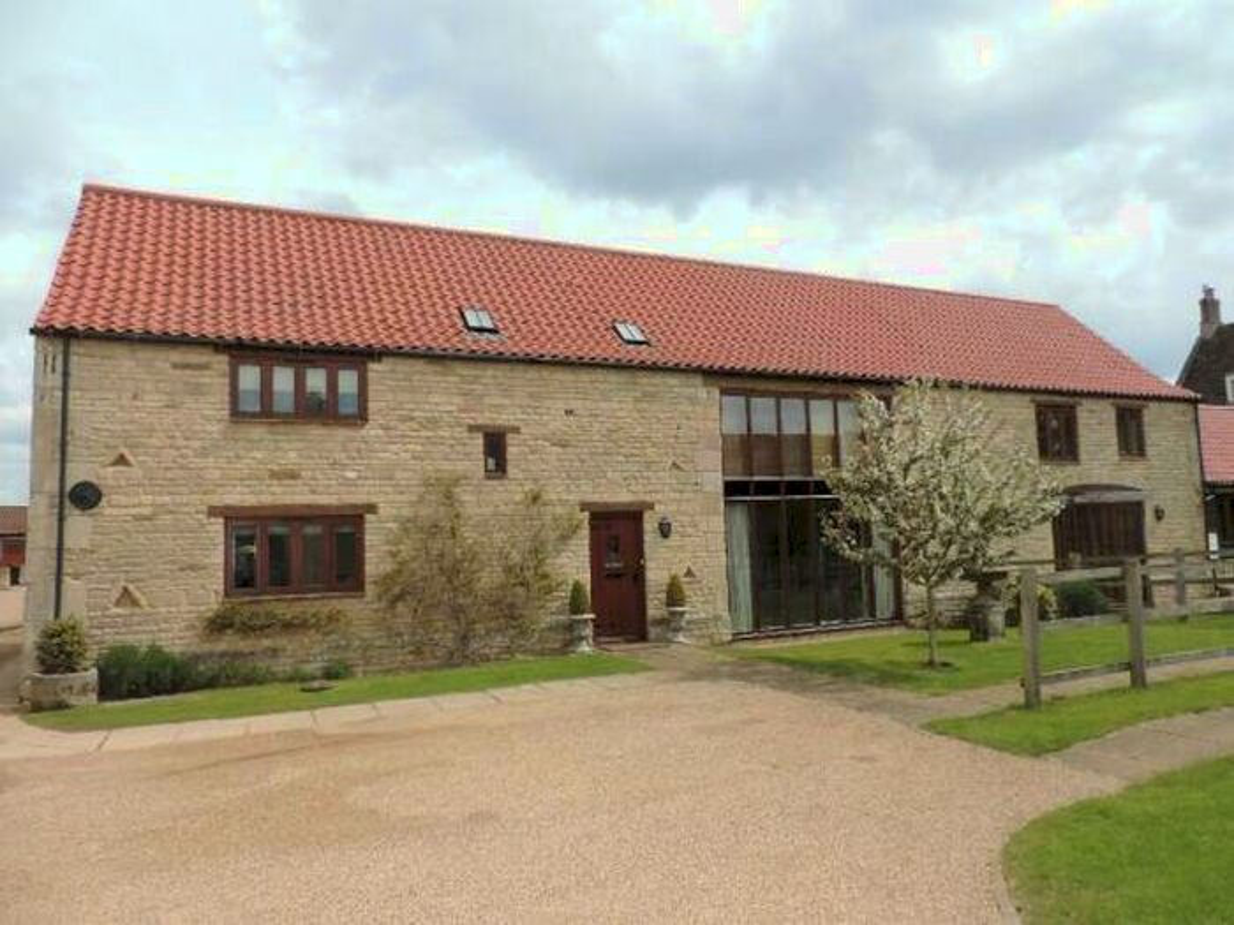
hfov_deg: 71.6
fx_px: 856
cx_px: 617
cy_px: 462
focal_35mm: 24
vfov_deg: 56.8
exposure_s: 1/2000
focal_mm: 4.3
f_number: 3
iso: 180
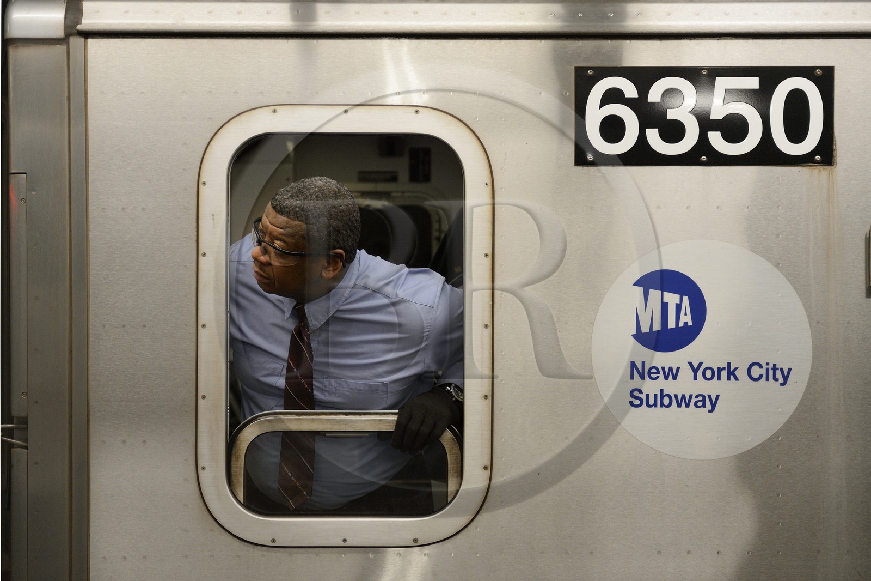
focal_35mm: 60
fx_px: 1451
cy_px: 290
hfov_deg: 33.4
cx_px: 436
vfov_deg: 22.6
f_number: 2.8
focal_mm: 60
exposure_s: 1/250
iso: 1600
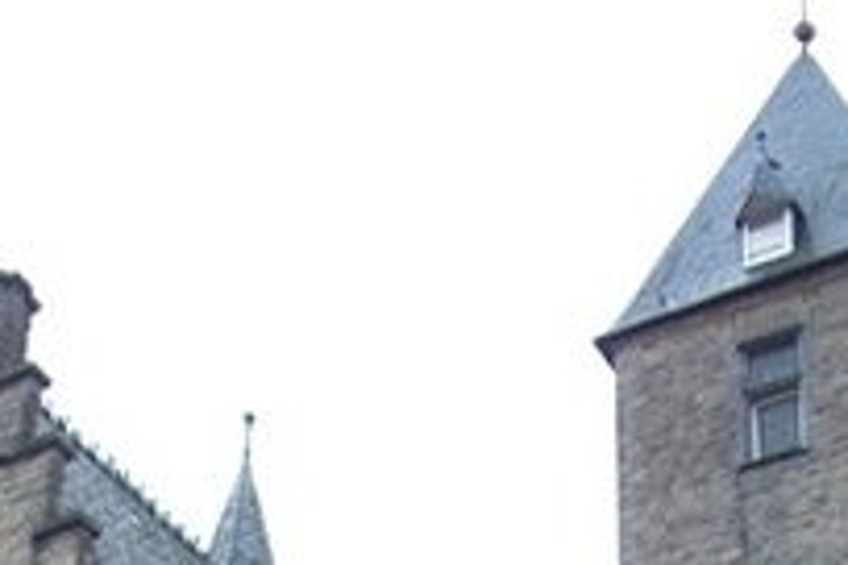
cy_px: 1221
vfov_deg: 12.0
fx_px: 2308
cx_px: 308
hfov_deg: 20.8
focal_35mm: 98
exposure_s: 1/200
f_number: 2.9
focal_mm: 5.7
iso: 80
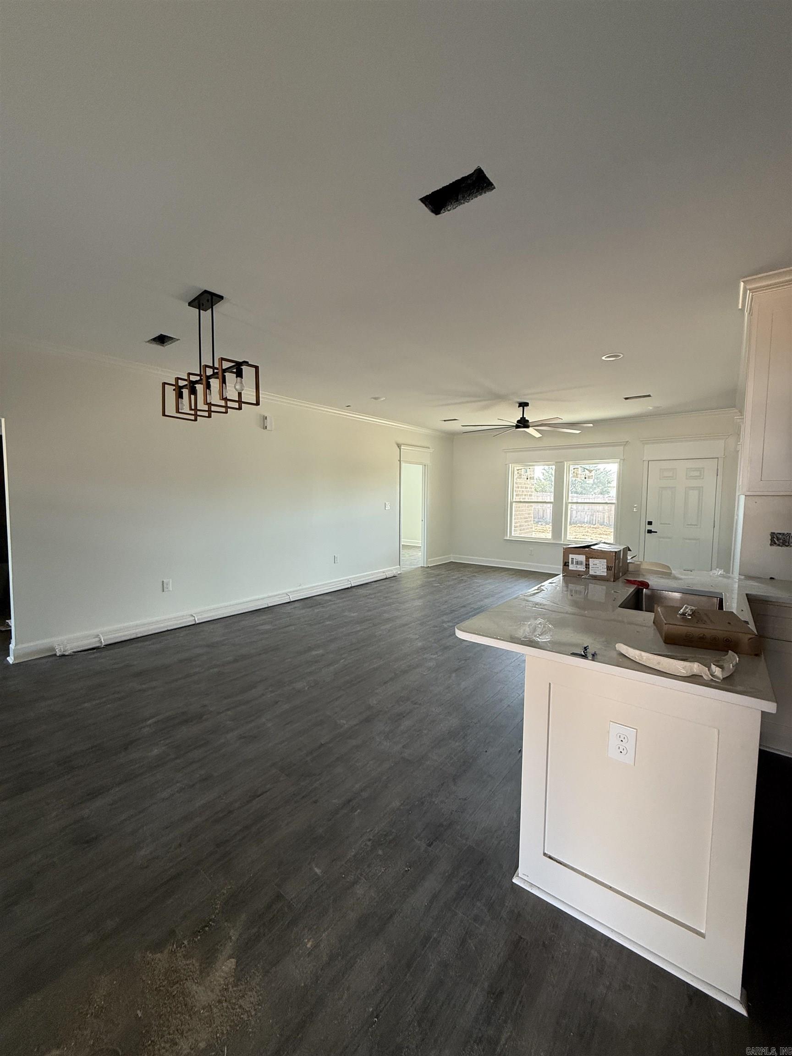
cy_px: 528
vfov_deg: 102.1
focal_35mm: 14
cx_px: 396
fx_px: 427
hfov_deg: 85.7
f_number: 2.2
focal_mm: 2.22
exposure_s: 1/99
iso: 160
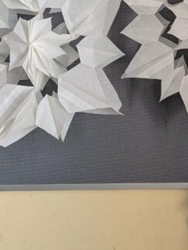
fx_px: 556
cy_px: 16
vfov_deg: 24.4
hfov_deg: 19.2
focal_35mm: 77
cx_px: 112
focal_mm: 6.81
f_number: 1.85
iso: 206
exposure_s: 1/111
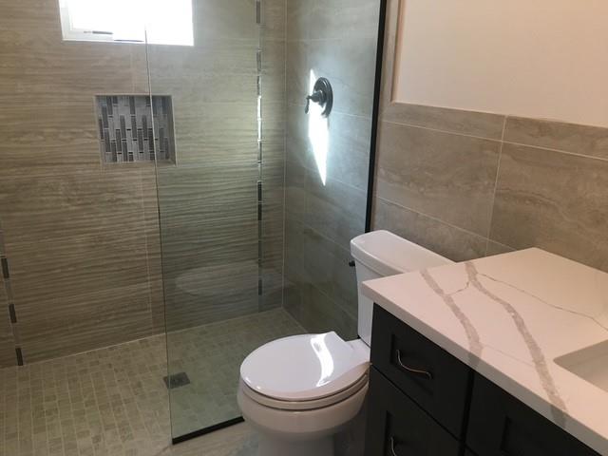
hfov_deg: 61.7
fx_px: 509
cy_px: 228
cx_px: 304
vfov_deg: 48.2
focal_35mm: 29
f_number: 2.2
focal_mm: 4.15
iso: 125
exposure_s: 1/30
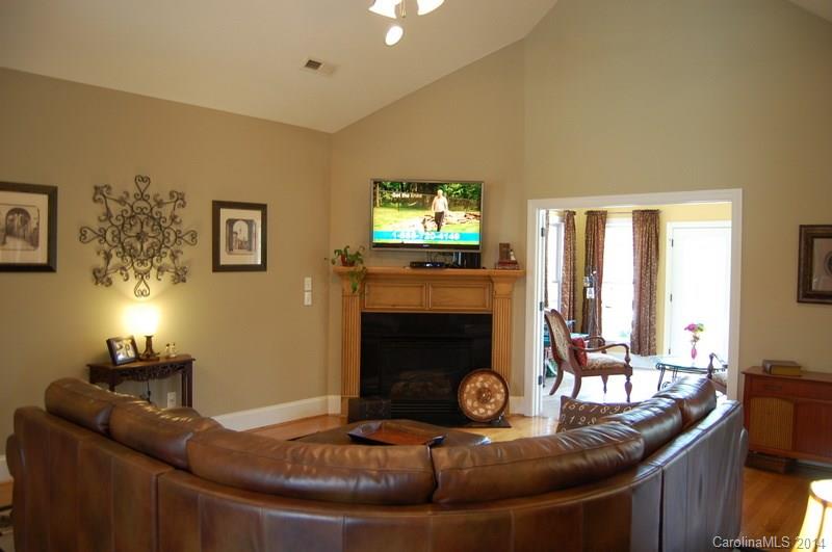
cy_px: 276
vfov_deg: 47.8
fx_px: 623
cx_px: 416
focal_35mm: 27
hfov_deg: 67.5
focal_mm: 18
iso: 450
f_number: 3.5
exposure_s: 1/30
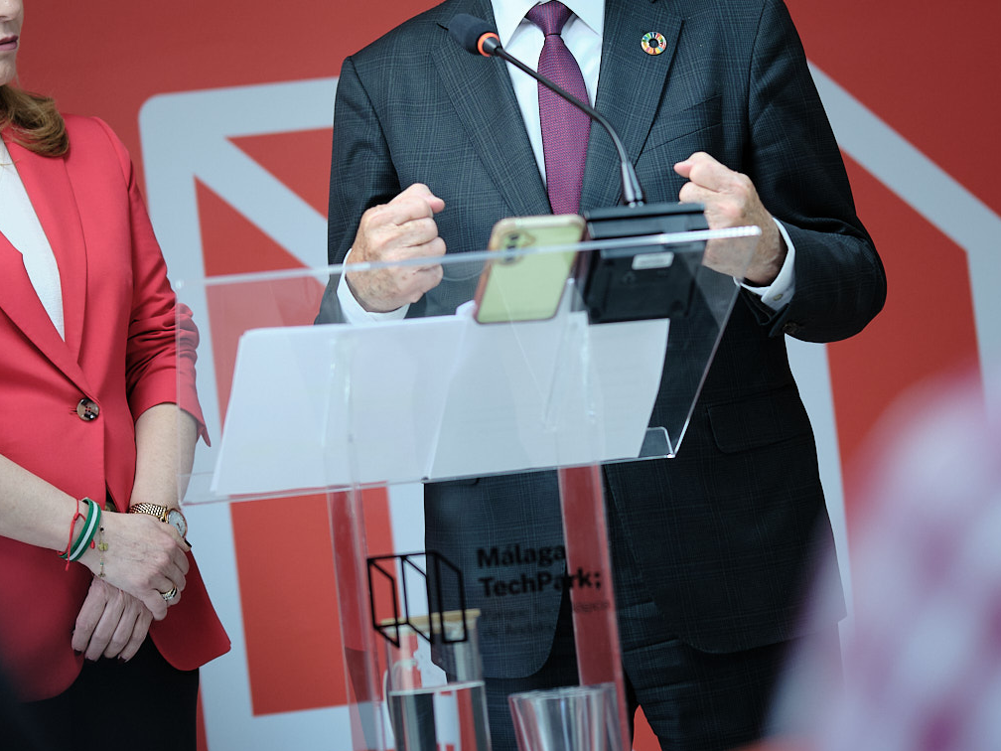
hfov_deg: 12.0
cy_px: 209
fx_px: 4742
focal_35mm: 164
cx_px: 521
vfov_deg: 9.0
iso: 250
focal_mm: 56
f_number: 1.2
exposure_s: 1/200
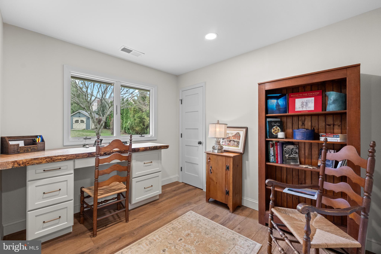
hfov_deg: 104.3
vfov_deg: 81.2
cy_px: 127
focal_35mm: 14
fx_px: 148
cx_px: 190
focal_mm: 14
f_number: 5.6
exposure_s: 1/25
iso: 1250
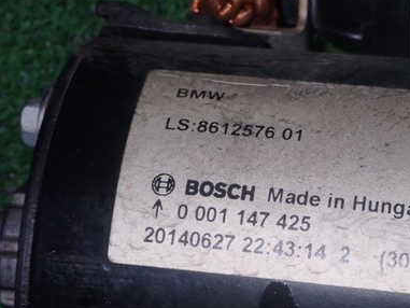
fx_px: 1528
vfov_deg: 11.5
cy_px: 184
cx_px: 287
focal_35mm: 129
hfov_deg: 15.2
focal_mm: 14.62
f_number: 16
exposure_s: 1/80
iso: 640
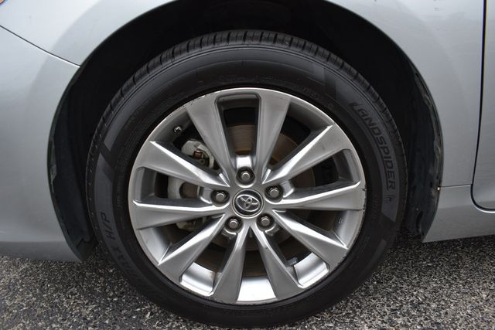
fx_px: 371
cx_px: 248
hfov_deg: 67.4
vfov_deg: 48.0
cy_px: 165
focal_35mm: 27
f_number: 5.6
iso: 200
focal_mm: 18
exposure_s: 1/250
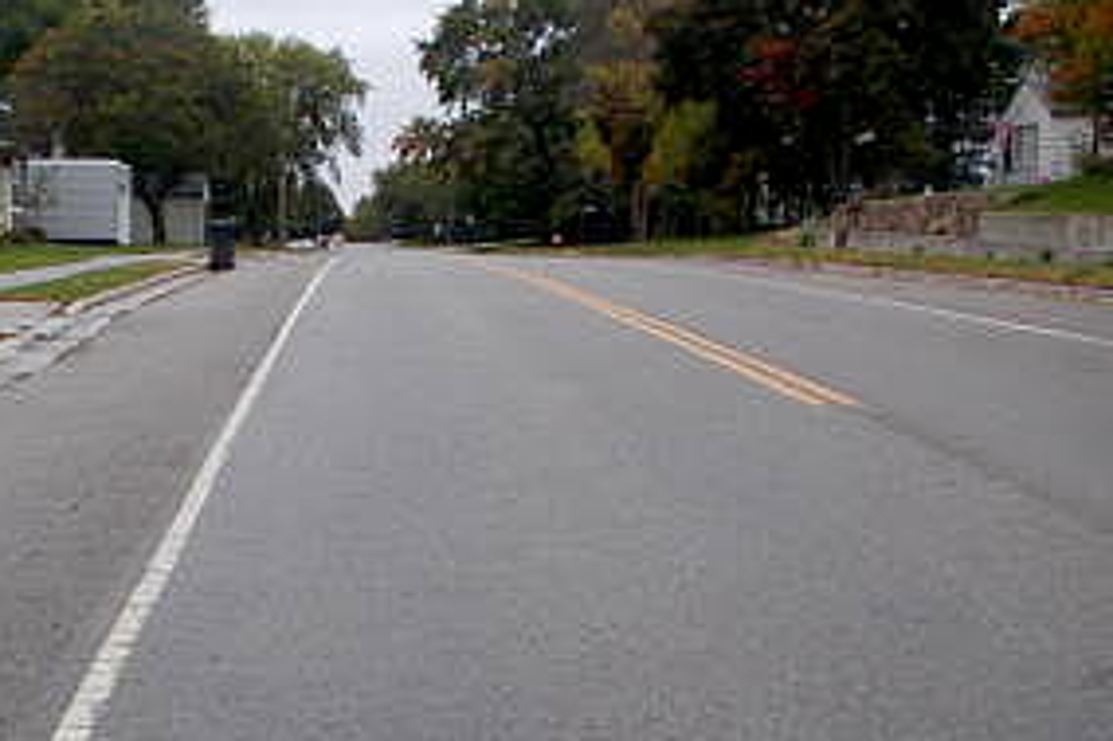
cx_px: 235
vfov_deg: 22.2
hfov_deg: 32.1
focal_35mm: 61
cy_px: 404
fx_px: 1885
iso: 80
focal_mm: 4.6
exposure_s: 1/320
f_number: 3.2
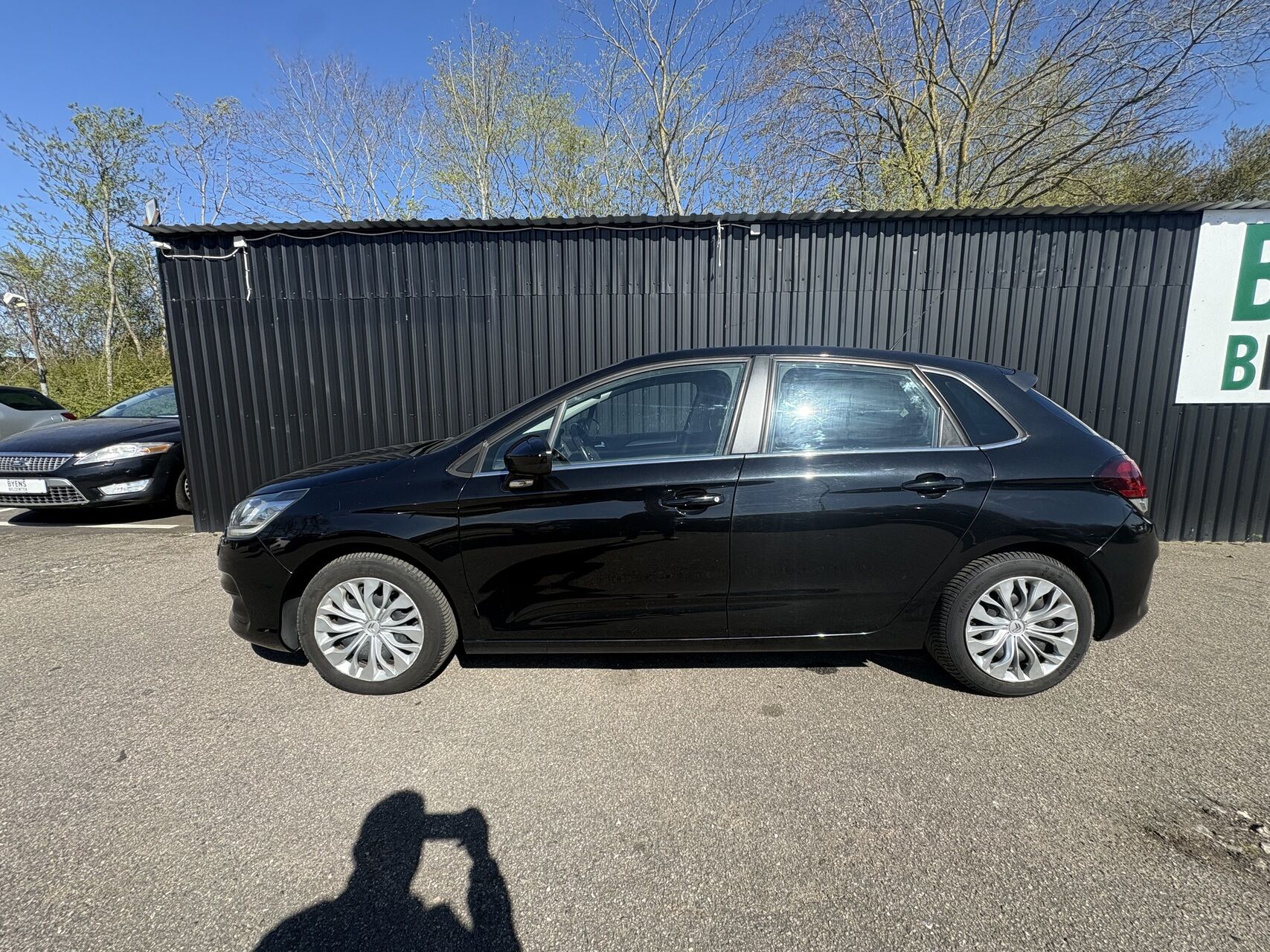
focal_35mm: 14
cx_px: 635
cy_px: 476
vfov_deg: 85.7
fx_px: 514
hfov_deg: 102.1
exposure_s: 1/1370
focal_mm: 2.22
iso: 64
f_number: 2.2
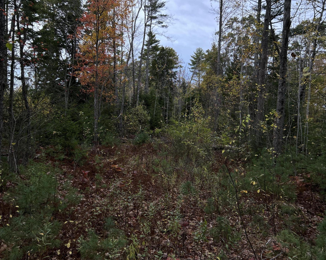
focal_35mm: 28
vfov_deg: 51.5
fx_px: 270
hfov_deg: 62.2
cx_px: 156
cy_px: 126
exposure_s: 1/121
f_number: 1.5
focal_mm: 5.7
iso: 80
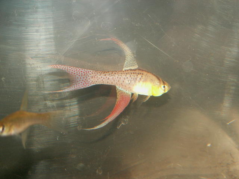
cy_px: 90
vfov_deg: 23.7
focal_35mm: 62
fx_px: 428
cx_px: 120
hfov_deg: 31.2
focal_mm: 10.28
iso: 160
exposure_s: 1/40
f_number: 3.2
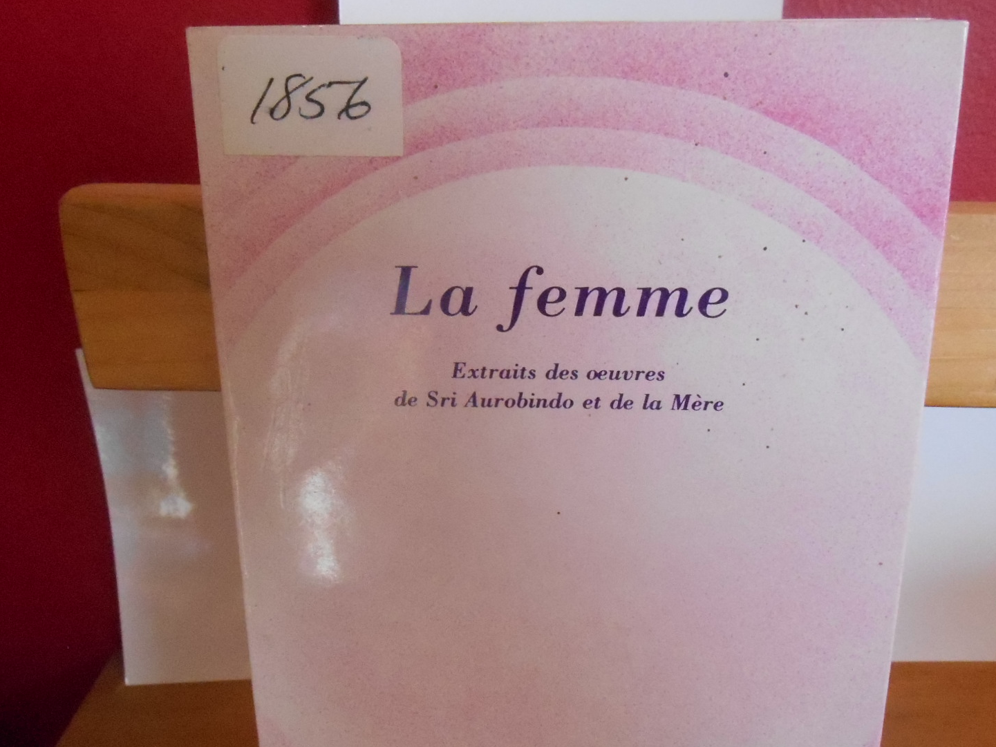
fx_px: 1180
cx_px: 528
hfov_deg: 45.7
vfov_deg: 34.8
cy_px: 493
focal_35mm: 41
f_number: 3.4
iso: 800
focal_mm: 4.7
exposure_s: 1/160
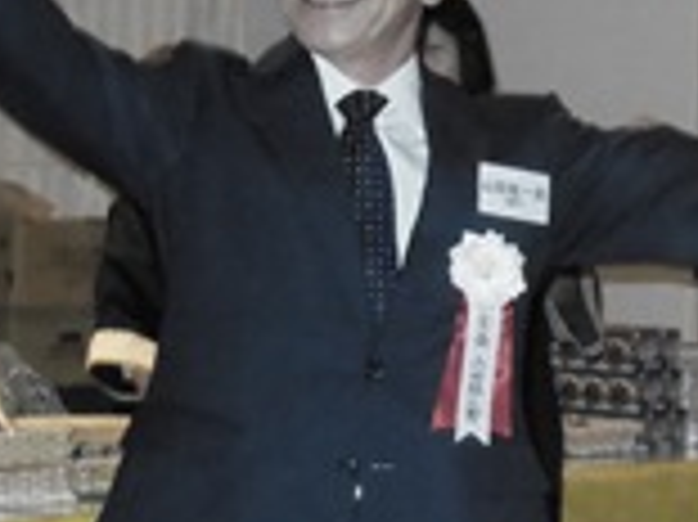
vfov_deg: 9.9
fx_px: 3022
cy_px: 410
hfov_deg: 12.9
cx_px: 793
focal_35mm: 150
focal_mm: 9.3
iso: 1600
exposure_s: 1/60
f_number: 4.7
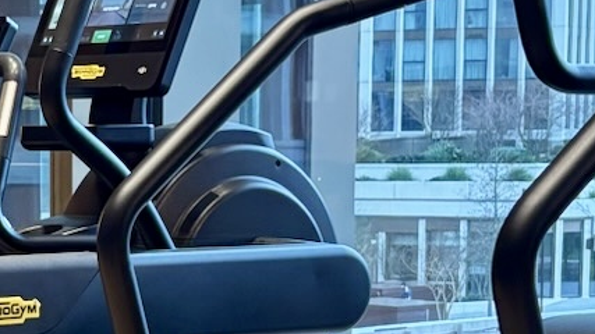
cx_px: -78
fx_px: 2145
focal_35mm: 136
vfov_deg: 8.8
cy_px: 418
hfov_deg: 15.3
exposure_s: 1/59
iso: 200
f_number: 1.6
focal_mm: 5.96
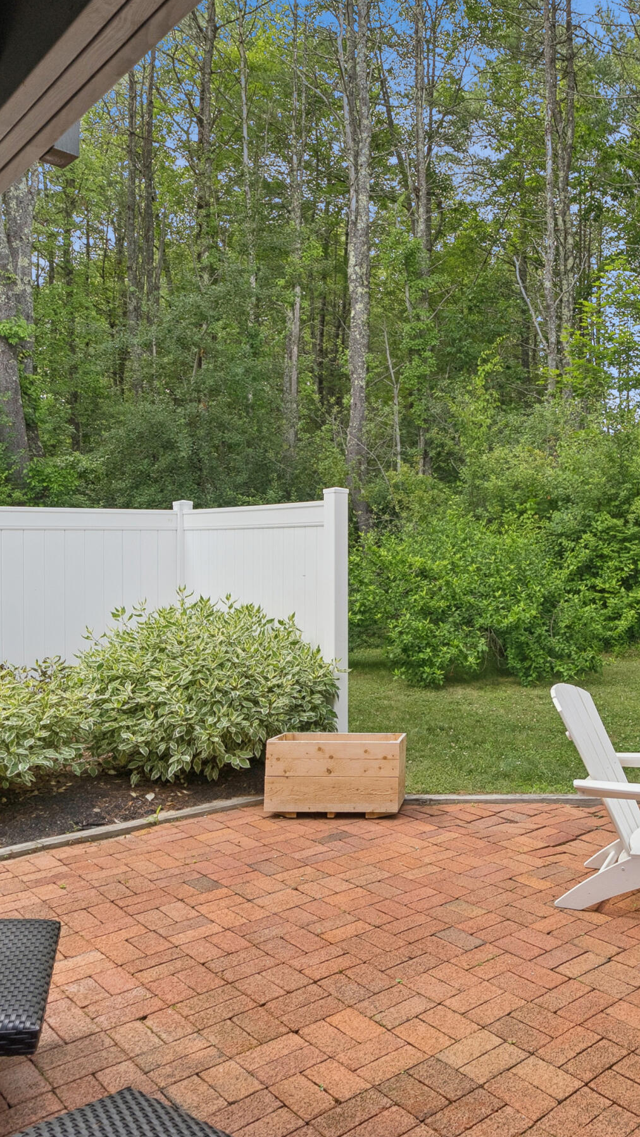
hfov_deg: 39.4
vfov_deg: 67.9
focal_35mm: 28
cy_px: 556
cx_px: 539
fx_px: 845
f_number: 7.1
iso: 320
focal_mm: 16
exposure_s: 1/250
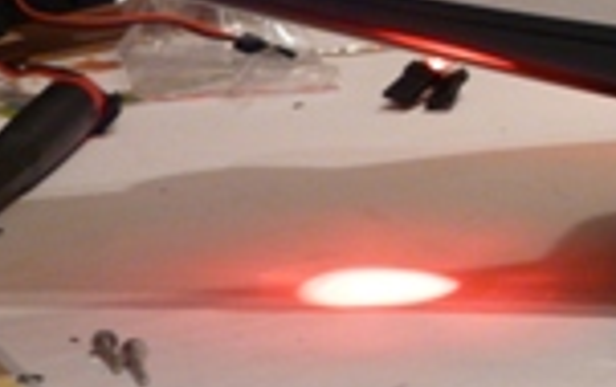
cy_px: -4
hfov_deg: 9.0
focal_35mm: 229
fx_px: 3852
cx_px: 873
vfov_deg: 5.7
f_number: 3.2
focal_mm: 12
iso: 200
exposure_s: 1/20
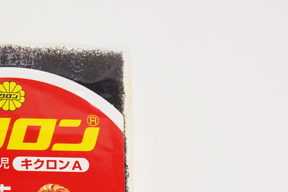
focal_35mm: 104
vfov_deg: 12.9
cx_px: 11
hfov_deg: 19.2
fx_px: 832
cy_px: 213
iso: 125
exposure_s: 1/50
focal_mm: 17.19
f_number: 5
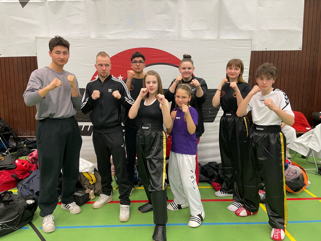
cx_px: 160
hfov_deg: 67.3
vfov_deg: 53.1
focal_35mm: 26
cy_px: 120
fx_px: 241
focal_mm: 4.2
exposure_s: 1/50
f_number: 1.6
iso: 100
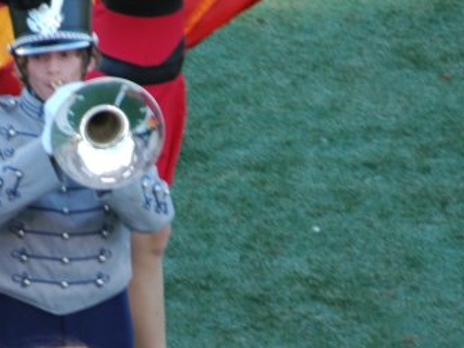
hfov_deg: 1.4
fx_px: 18391
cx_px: 59
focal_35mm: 1372
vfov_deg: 1.1
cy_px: 298
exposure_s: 1/160
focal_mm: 400
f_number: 5.6
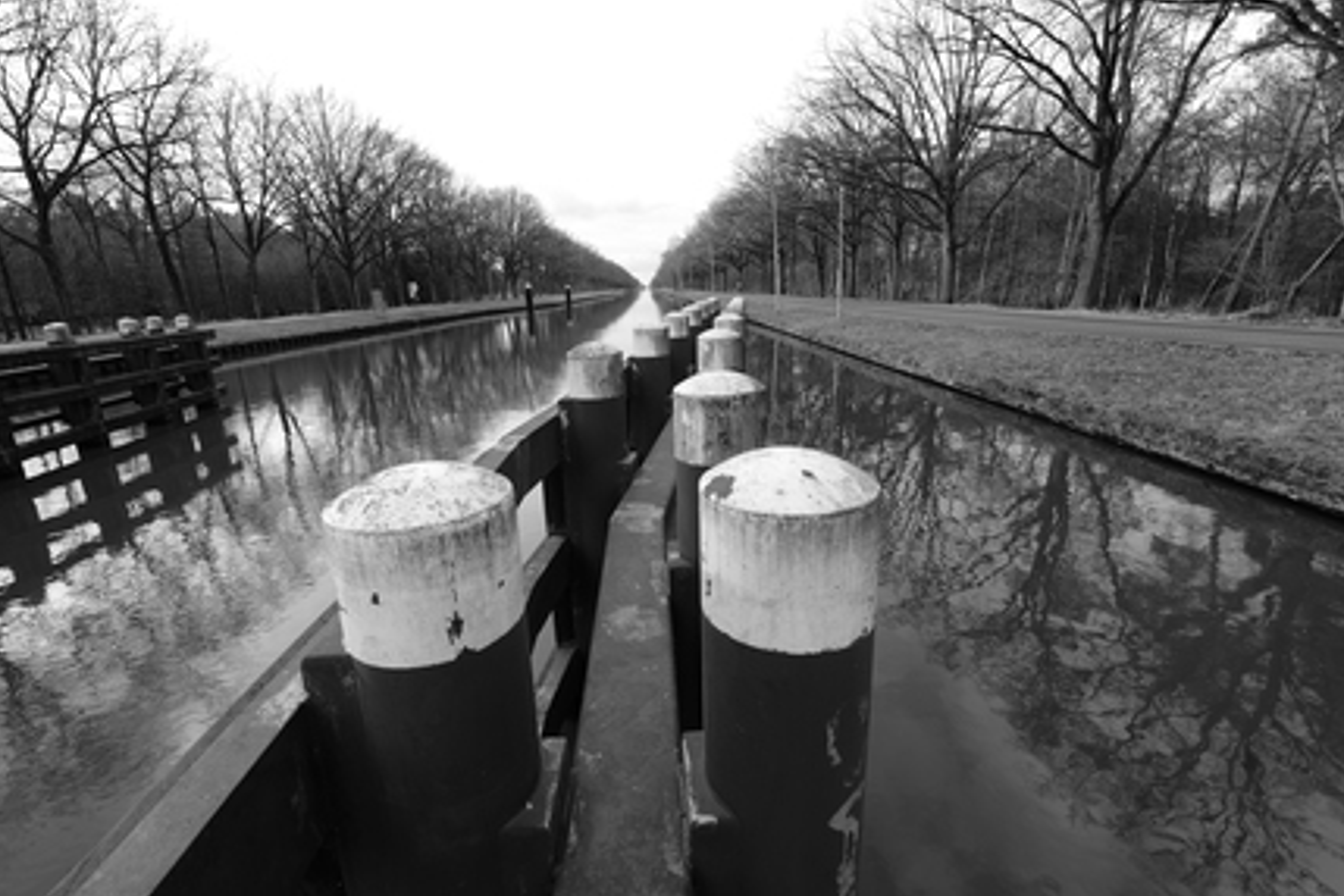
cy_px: 432
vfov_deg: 77.3
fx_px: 560
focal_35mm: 15
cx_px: 658
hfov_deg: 100.4
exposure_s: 1/25
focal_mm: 14
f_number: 10
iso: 80
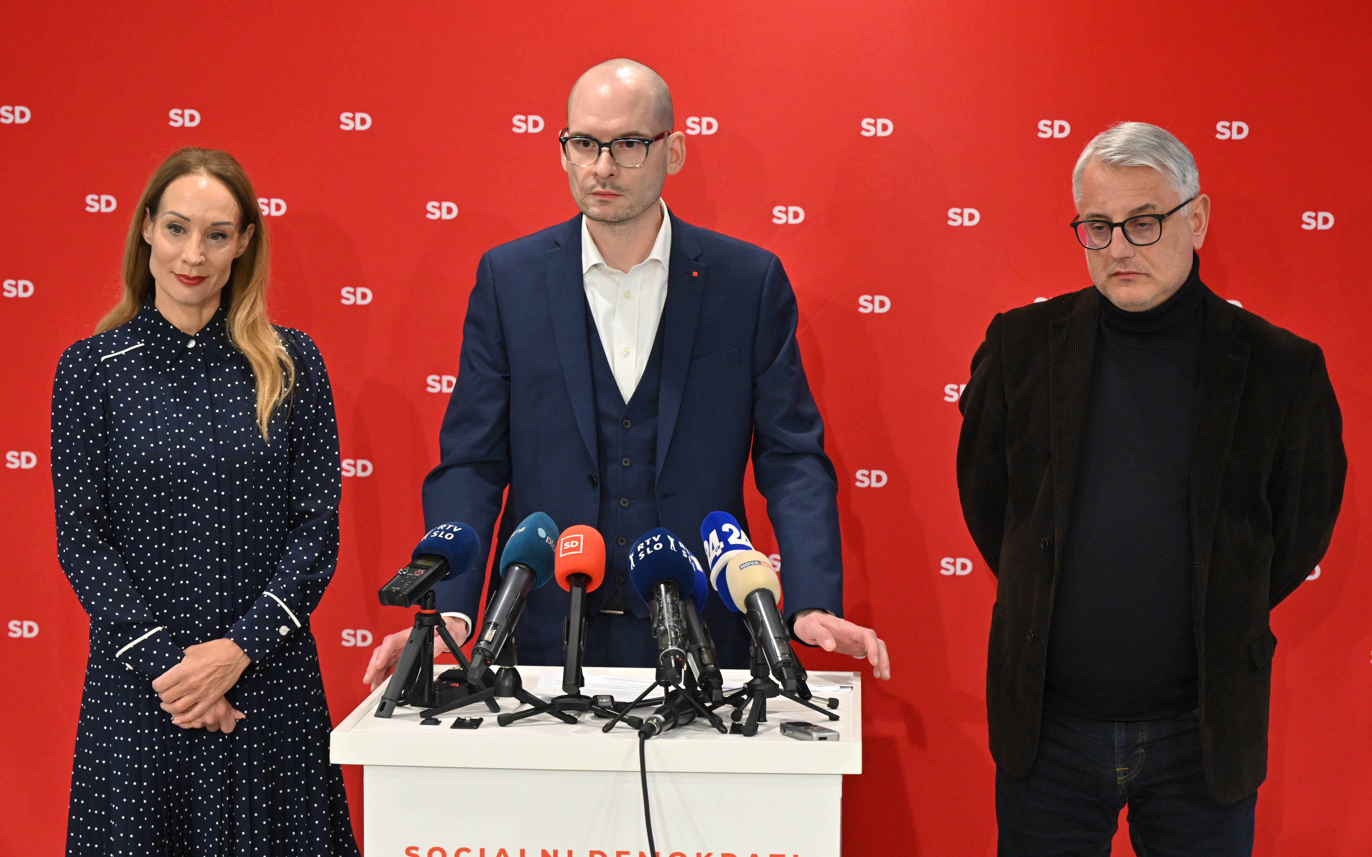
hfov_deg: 23.6
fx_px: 3290
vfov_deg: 14.8
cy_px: 400
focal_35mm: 88
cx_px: 685
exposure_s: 1/200
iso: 3200
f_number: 6.3
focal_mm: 86
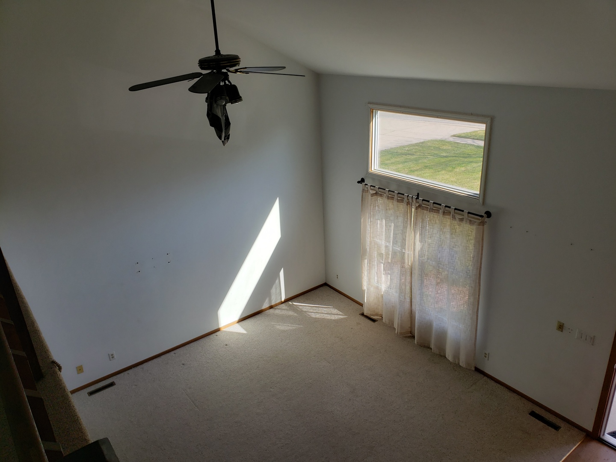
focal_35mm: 26
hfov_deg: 67.3
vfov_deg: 53.1
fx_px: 463
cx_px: 308
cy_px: 231
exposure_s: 1/160
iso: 50
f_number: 2.4
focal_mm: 4.3
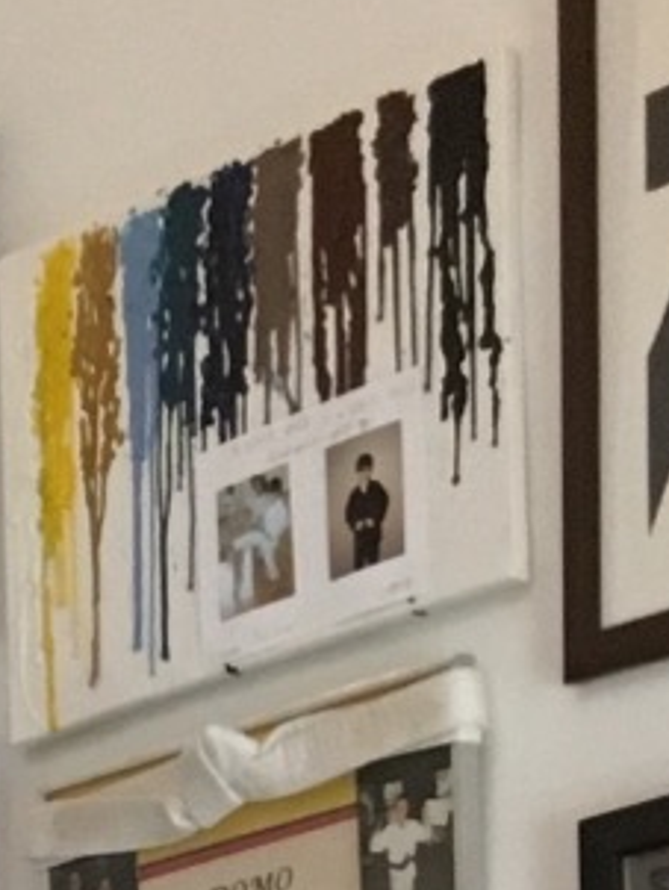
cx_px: -943
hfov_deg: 7.3
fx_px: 4941
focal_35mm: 192
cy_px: 2688
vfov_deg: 8.6
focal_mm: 4.15
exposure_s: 1/30
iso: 100
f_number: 2.2
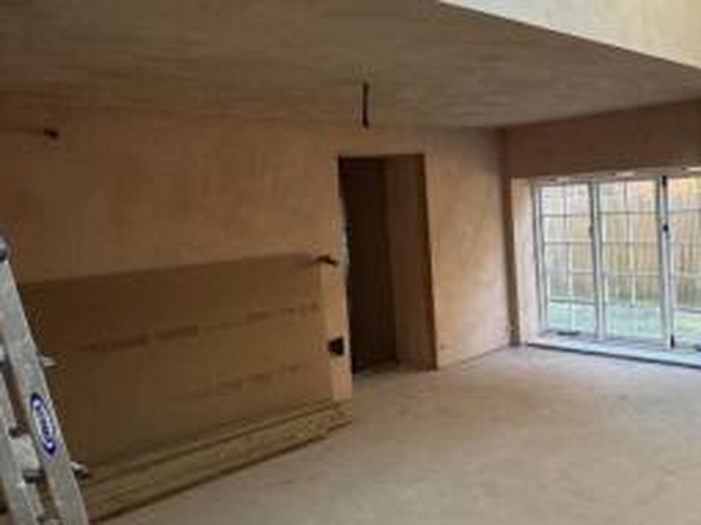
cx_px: 603
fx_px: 648
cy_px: 205
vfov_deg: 43.9
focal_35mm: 32
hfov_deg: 51.5
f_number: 2.2
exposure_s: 1/99
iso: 200
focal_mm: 2.22
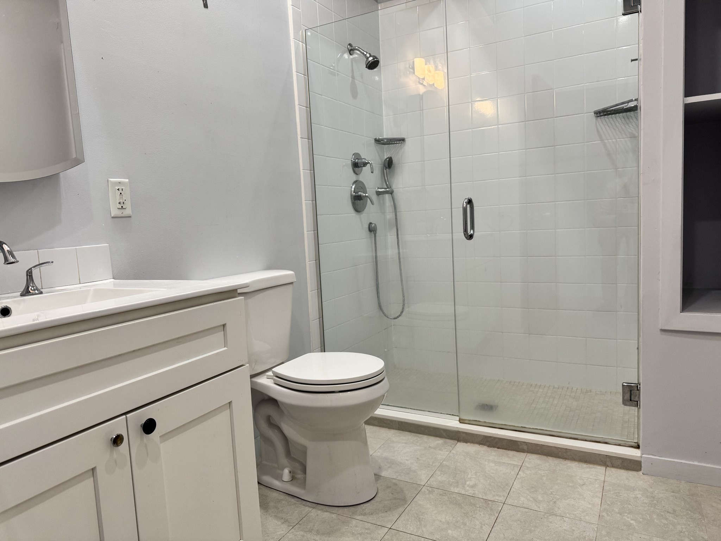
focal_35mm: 24
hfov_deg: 71.6
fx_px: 500
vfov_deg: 56.8
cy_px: 270
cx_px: 360
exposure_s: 1/120
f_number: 1.78
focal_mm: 6.76
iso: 160
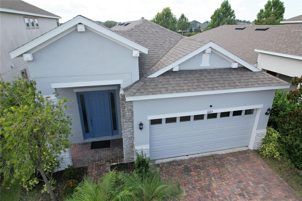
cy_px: 100
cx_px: 151
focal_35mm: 22
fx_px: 185
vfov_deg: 57.2
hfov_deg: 78.6
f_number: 2.8
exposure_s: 1/1000
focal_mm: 8.38
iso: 200
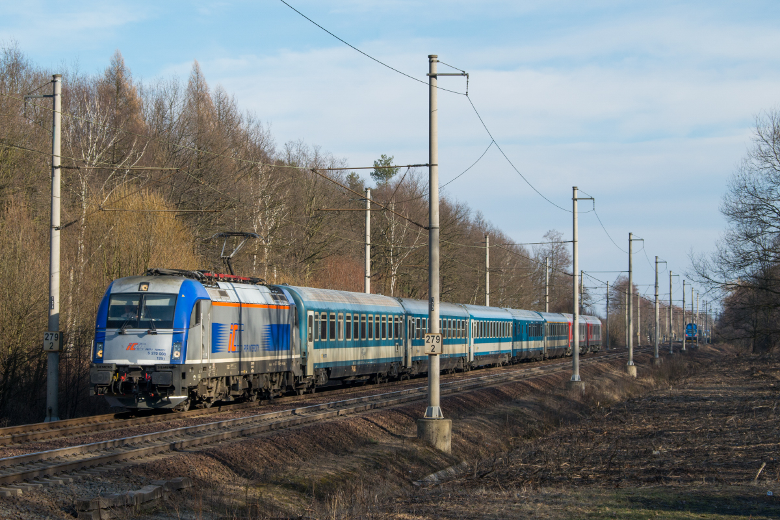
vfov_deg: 13.4
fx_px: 2210
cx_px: 390
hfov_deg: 20.0
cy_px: 260
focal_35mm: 102
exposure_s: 1/500
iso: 400
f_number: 10
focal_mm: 67.5
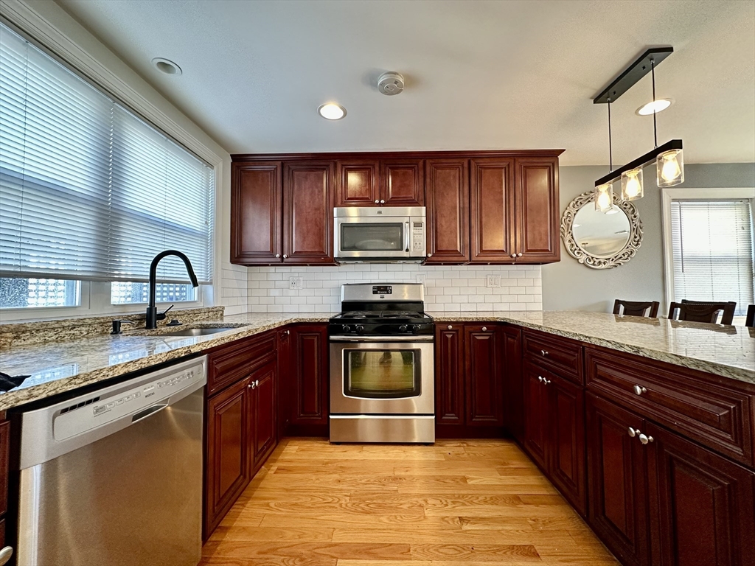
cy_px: 283
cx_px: 378
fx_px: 305
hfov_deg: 102.1
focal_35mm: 14
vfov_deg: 85.7
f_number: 2.2
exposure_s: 1/60
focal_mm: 2.22
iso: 200
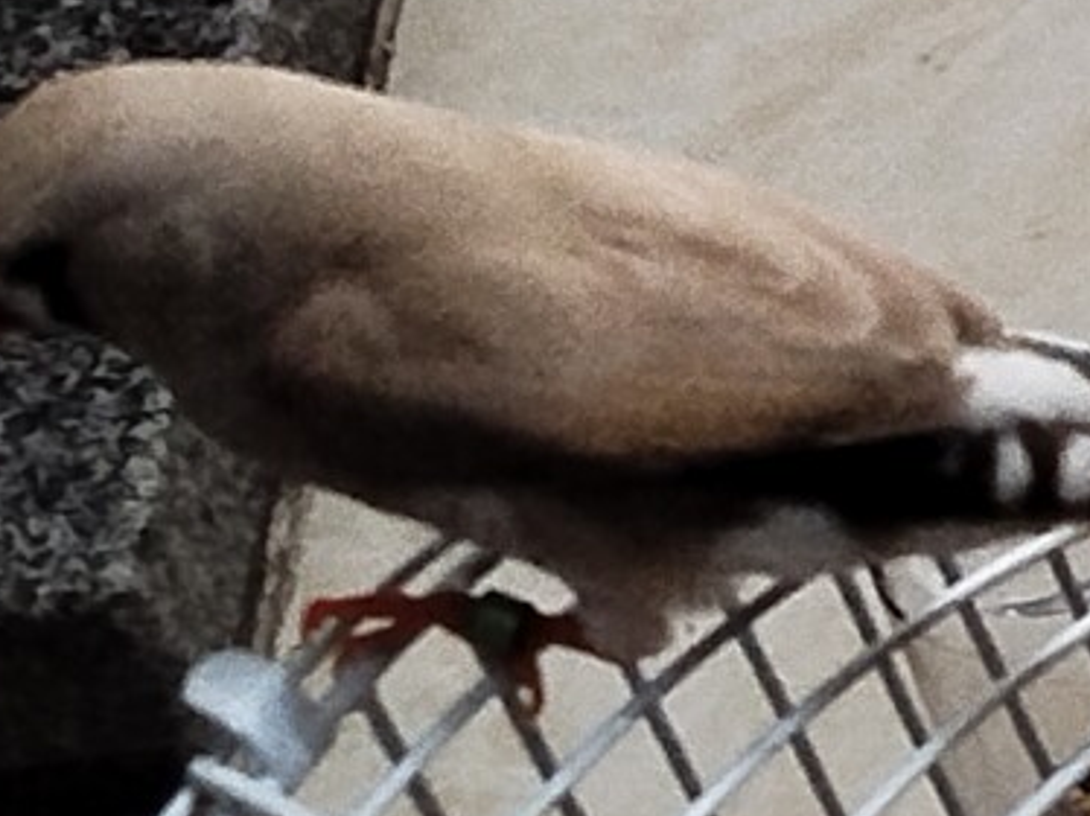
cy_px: -160
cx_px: 1122
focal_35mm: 185
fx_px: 5822
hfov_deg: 10.6
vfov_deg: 7.9
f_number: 1.7
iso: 800
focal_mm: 5.31
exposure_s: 1/20
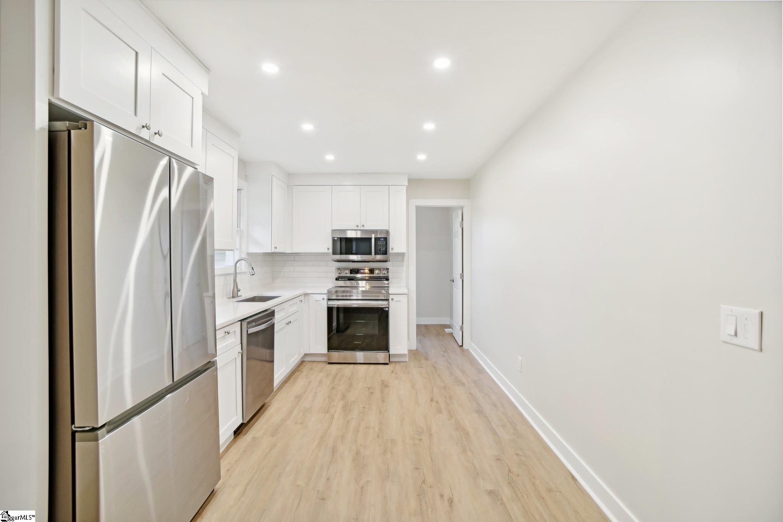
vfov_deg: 77.3
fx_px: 326
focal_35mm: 15
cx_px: 392
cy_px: 261
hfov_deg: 100.4
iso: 100
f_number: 8
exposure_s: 1/10
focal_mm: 15
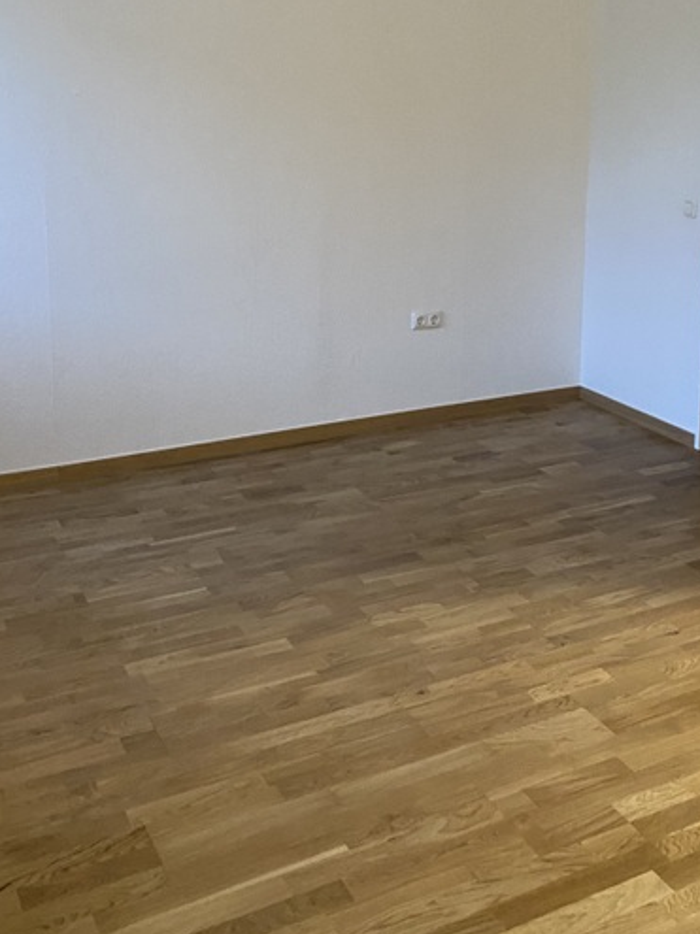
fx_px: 1133
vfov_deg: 43.6
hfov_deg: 34.1
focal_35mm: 42
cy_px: 249
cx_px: 460
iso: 400
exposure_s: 1/50
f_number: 1.8
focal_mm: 4.25
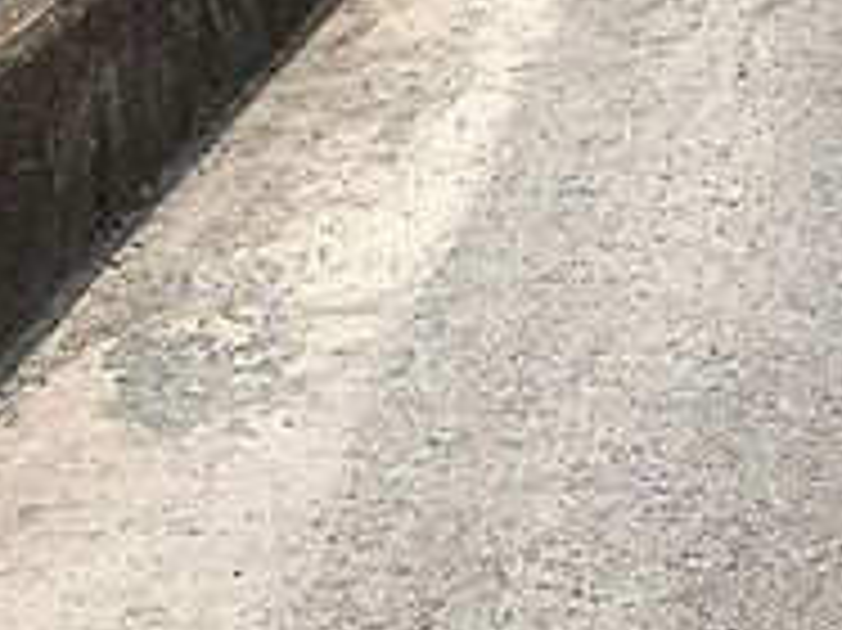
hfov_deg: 19.8
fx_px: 2261
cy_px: 214
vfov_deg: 15.8
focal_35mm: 93
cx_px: 1009
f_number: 2.2
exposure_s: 1/1241
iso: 25
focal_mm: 4.15
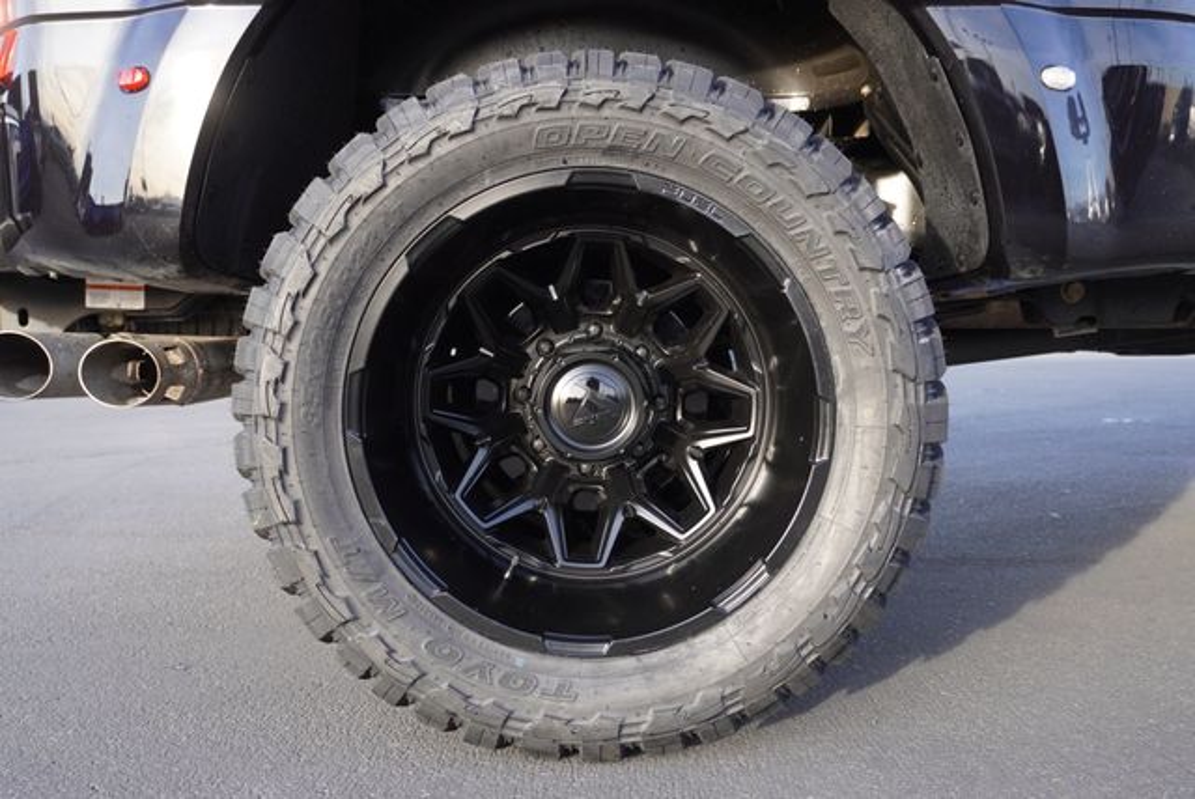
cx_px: 598
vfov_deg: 40.0
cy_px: 400
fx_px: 1096
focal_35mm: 33
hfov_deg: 57.2
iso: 250
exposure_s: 1/160
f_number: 4
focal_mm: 22
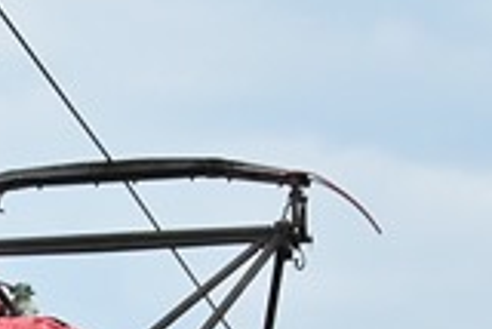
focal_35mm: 382
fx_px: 5225
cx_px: -535
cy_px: 1202
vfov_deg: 3.5
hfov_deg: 5.3
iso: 320
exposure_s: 1/500
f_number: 8
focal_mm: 34
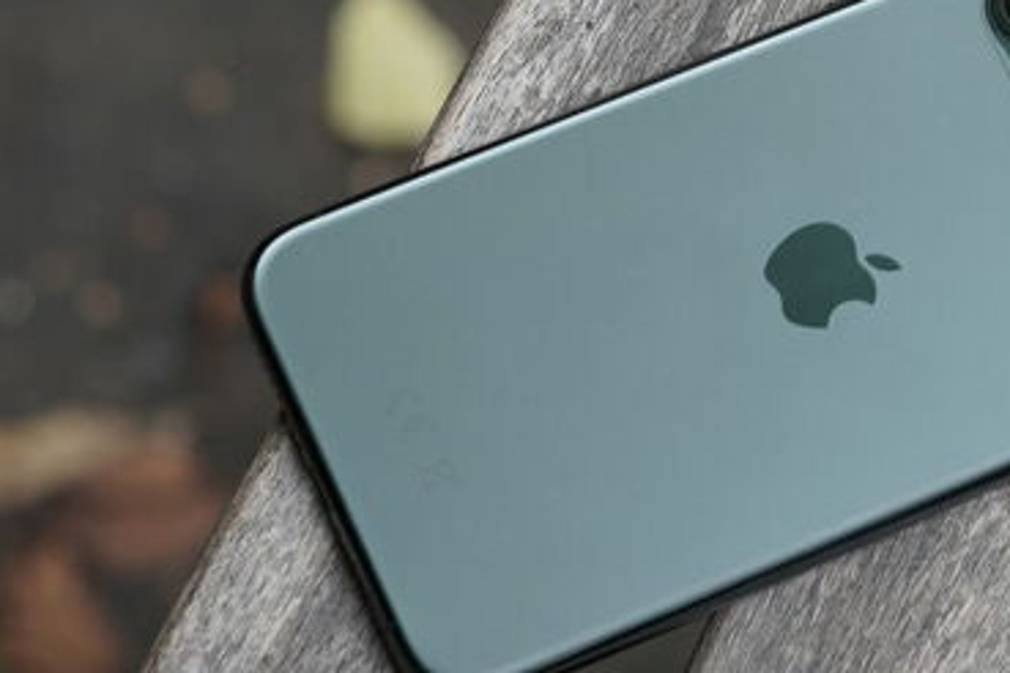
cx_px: 824
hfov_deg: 14.3
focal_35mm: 143
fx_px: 4012
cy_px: 257
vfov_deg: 9.6
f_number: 4.5
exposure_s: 1/200
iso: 1000
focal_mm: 55
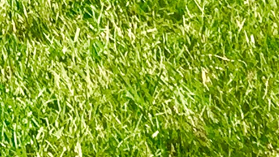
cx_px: -367
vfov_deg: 4.5
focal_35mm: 241
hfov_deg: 8.3
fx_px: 1783
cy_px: -547
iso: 32
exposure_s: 1/1883
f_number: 2.2
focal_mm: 4.15
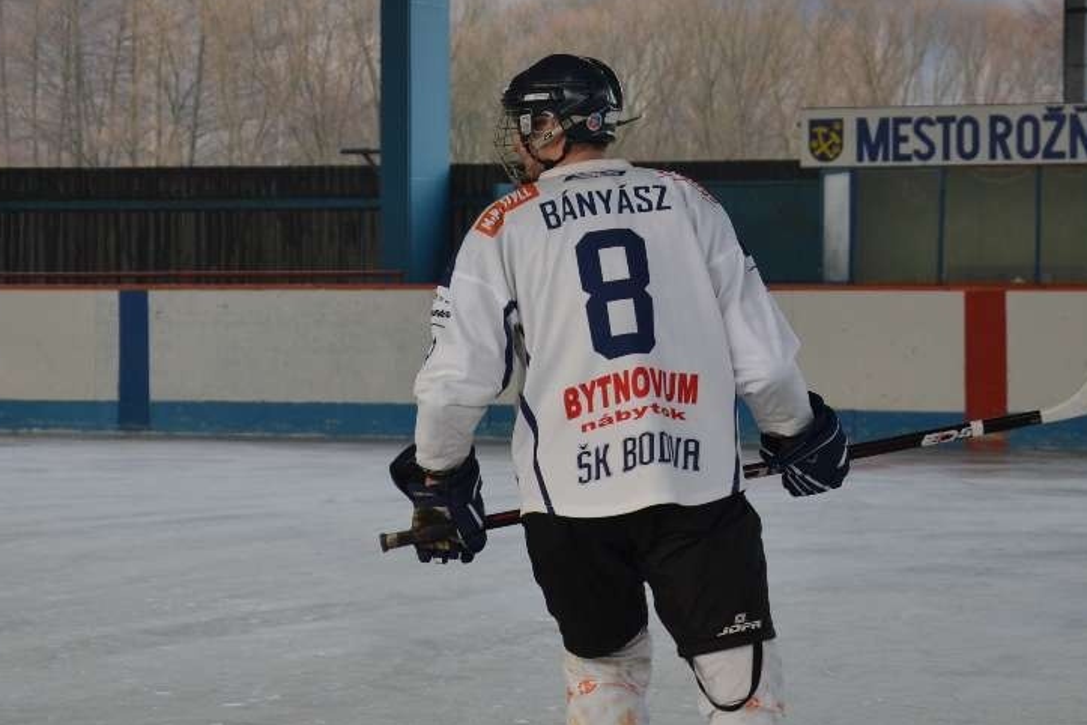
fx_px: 4167
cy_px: 265
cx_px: 457
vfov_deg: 9.9
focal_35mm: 138
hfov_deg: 14.9
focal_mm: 52
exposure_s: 1/125
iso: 180
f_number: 5.6
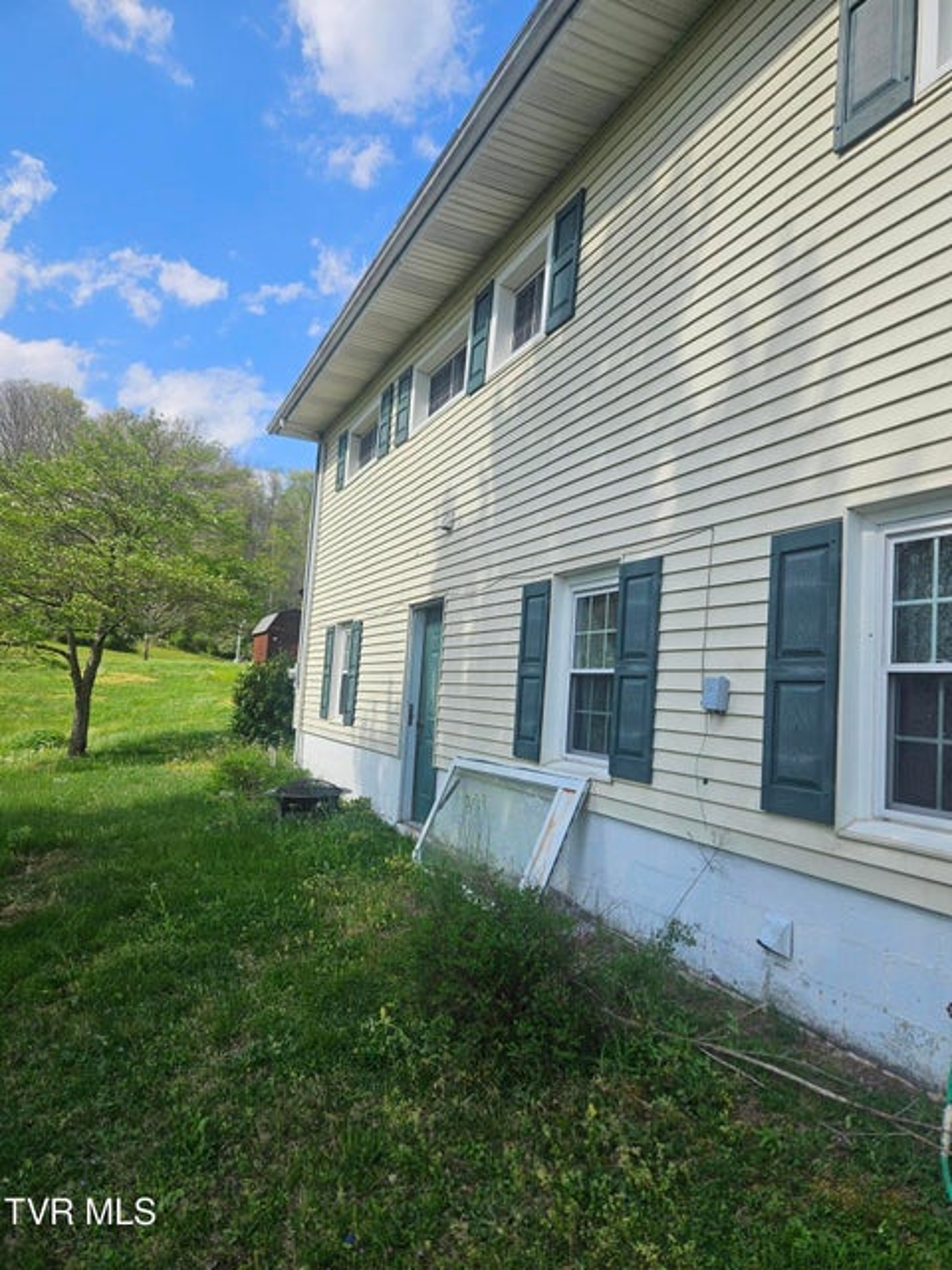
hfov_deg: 58.9
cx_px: 476
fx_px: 843
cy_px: 635
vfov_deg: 73.9
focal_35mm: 23
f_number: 1.8
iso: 25
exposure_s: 1/1819
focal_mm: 5.4
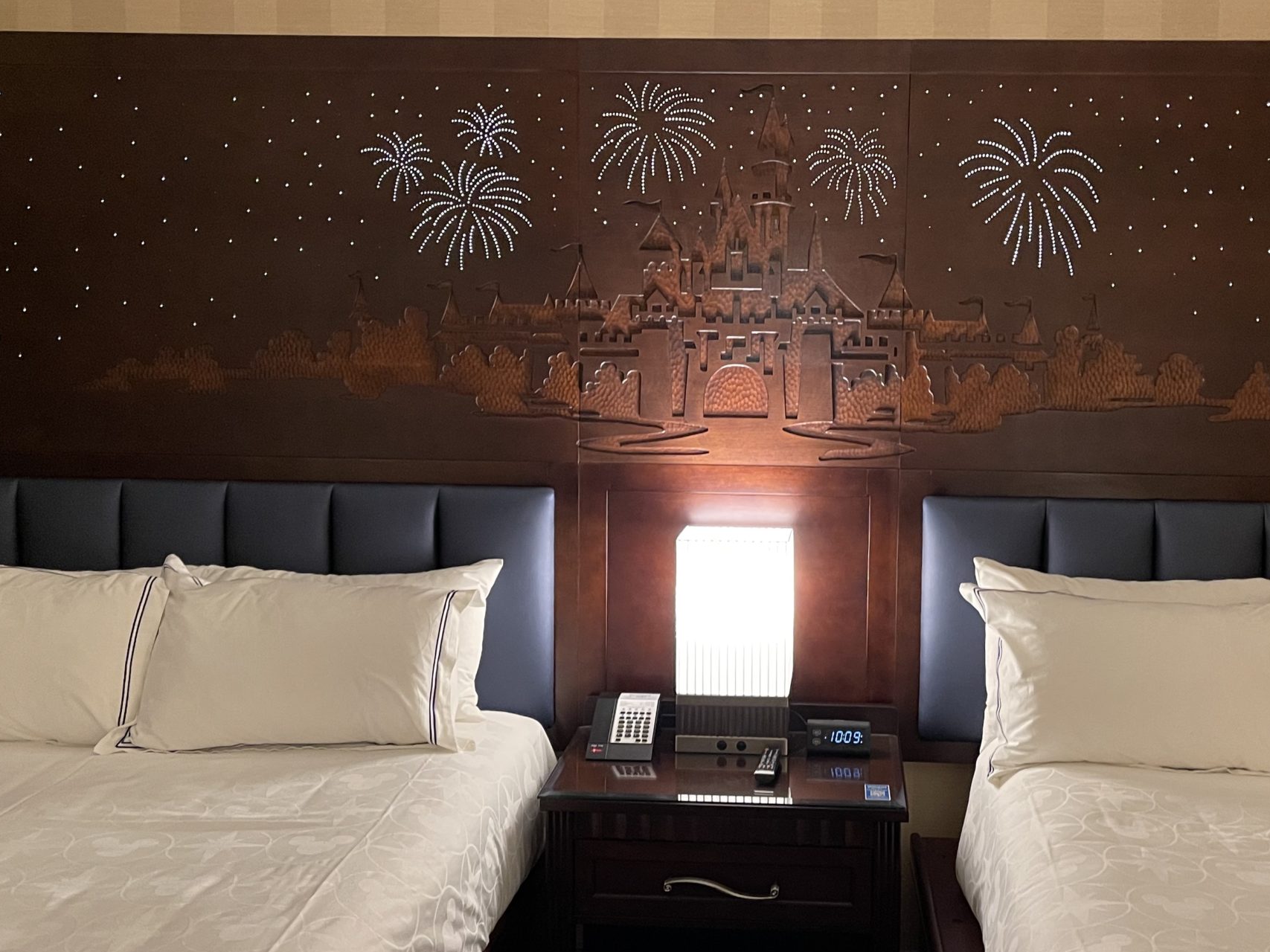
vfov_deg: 36.8
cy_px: 451
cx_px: 744
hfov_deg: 47.7
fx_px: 1431
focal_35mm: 39
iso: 400
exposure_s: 1/60
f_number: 1.6
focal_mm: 5.1
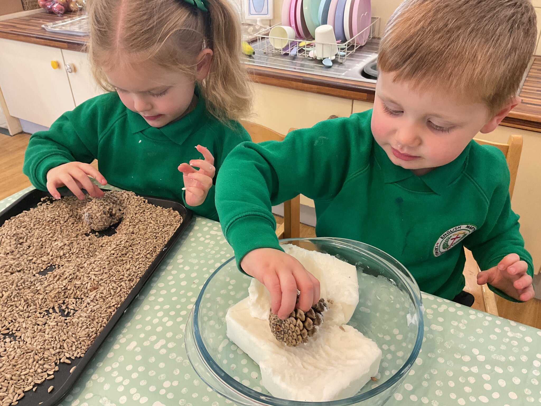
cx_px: 270
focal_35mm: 29
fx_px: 453
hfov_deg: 61.7
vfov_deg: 48.2
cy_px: 203
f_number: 1.8
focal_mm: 3
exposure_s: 1/60
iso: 125
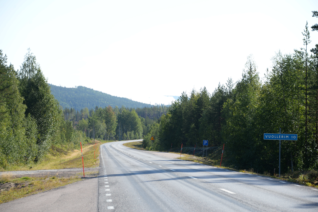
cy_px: 106
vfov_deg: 12.2
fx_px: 990
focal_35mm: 112
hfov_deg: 18.3
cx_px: 159
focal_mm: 112
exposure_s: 1/320
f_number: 5.3
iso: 100
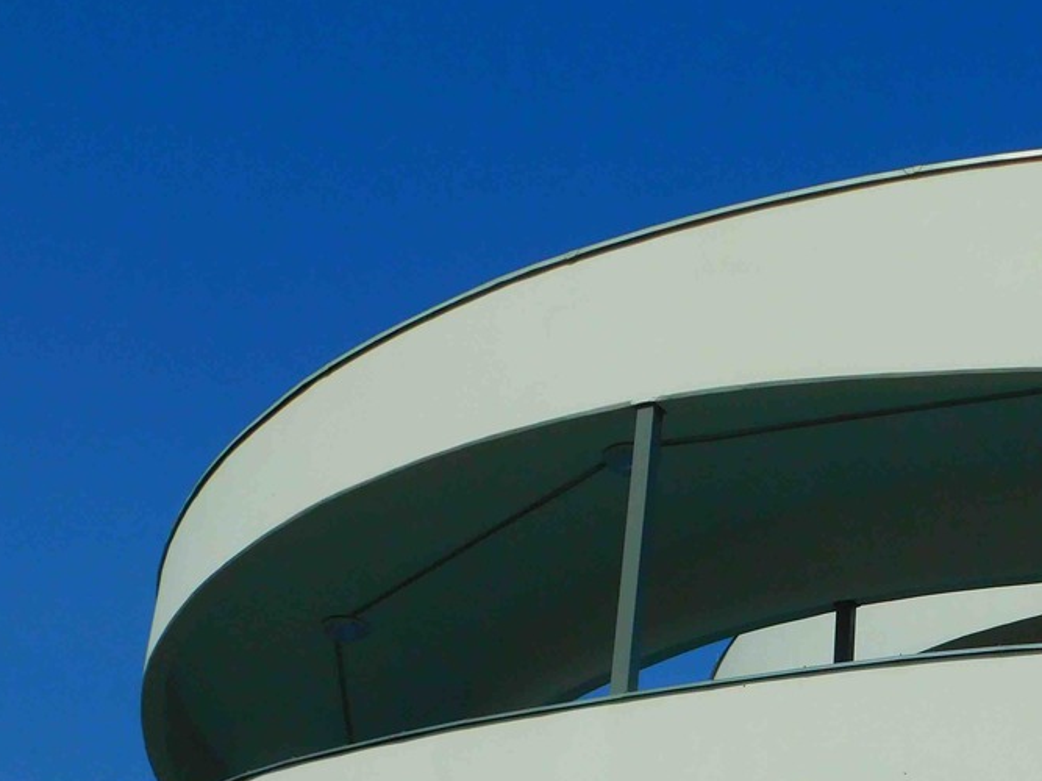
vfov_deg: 23.8
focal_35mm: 60
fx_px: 1806
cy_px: 678
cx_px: 933
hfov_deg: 30.8
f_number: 6.4
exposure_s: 1/1500
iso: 125
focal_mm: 5.3
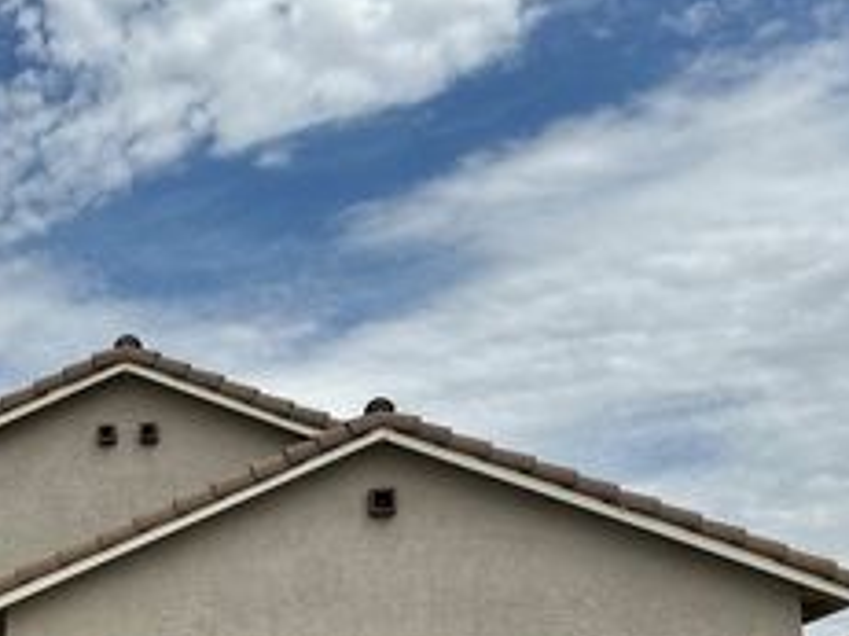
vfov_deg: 26.7
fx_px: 1275
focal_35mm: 52
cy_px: 616
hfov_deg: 35.3
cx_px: 140
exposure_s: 1/8929
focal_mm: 6.86
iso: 80
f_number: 1.78
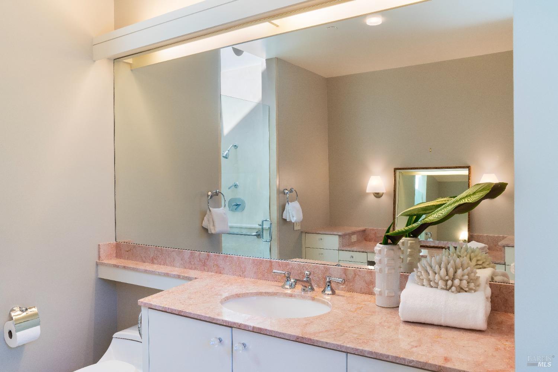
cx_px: 279
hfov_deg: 63.7
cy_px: 186
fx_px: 449
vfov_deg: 45.0
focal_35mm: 29
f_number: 13
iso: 100
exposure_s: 1/2.5
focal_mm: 29
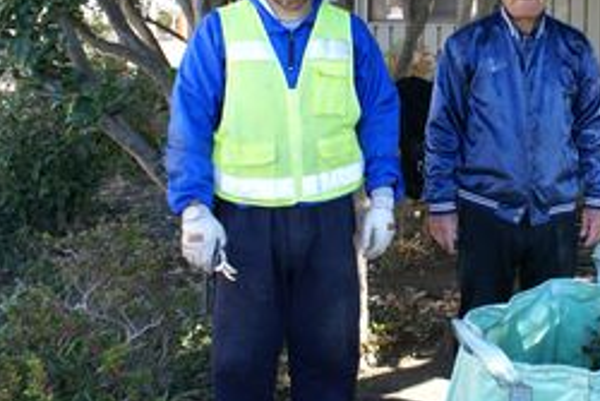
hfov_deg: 35.1
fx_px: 900
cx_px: 516
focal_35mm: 54
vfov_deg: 24.8
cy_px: 91
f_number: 5.6
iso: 100
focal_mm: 20
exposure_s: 1/50
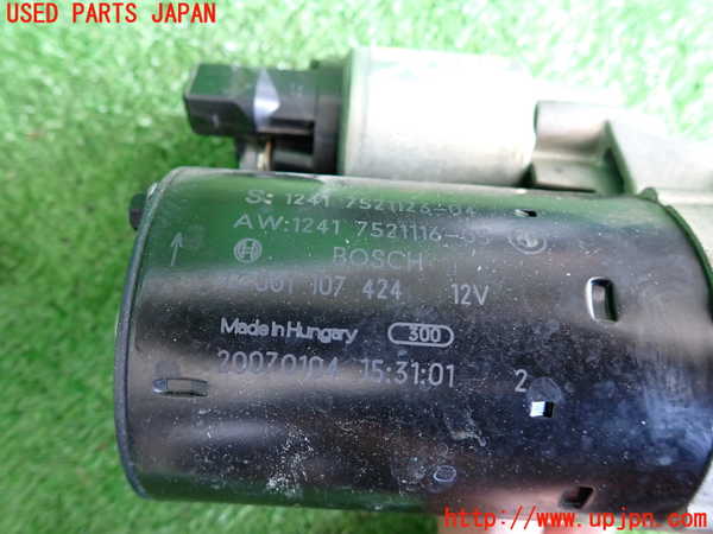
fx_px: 515
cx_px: 356
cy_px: 267
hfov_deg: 69.4
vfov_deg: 54.9
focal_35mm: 25
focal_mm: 4.5
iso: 400
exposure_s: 1/30
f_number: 2
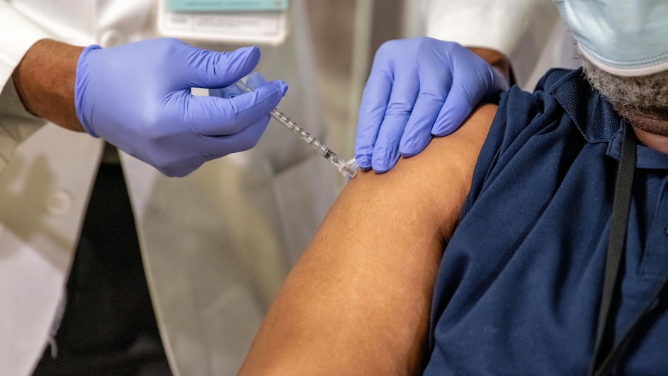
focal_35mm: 211
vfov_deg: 5.8
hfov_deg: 10.2
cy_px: 188
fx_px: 3738
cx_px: 322
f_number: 4
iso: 4000
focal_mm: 190
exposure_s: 1/250
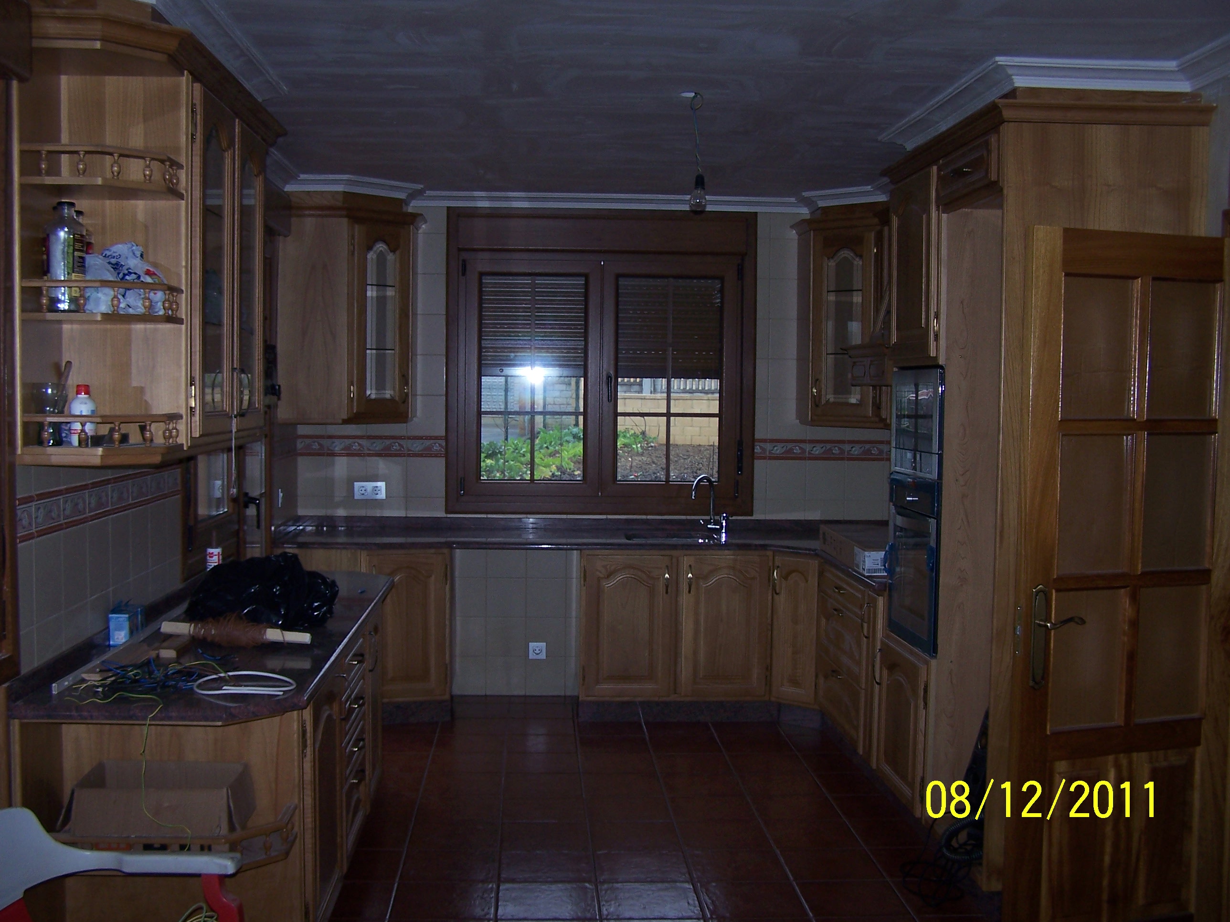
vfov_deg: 37.7
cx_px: 615
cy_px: 461
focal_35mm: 38
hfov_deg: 49.0
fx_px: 1350
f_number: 2.8
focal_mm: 6.3
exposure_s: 1/60
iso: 80
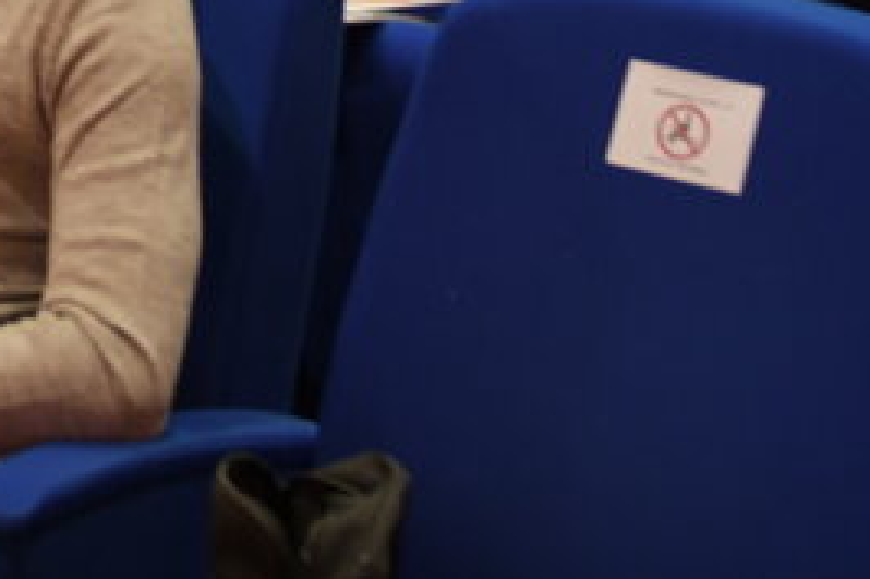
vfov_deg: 10.2
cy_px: -640
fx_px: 2971
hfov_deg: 15.5
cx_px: -383
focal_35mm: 123
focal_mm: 24
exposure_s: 1/15
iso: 500
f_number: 2.8
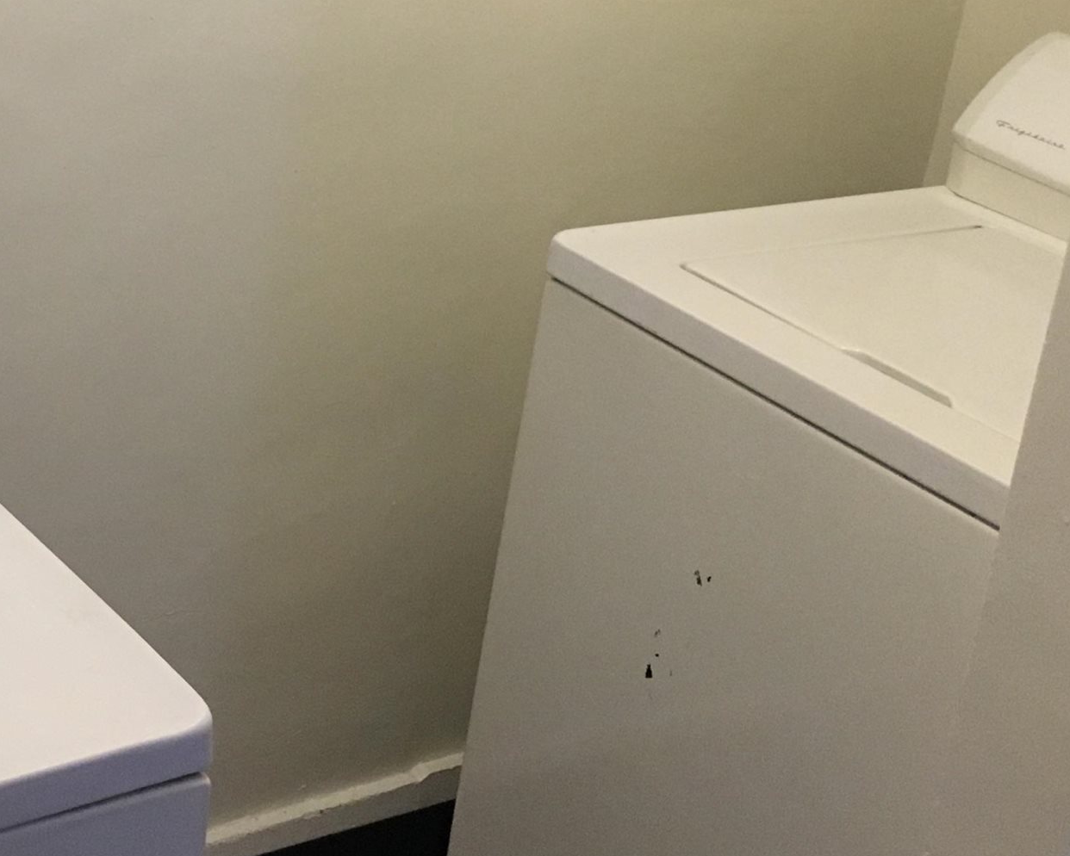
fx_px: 2217
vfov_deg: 21.5
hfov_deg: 26.3
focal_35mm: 70
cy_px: 146
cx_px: 121
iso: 125
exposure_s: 1/30
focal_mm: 4.15
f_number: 2.2
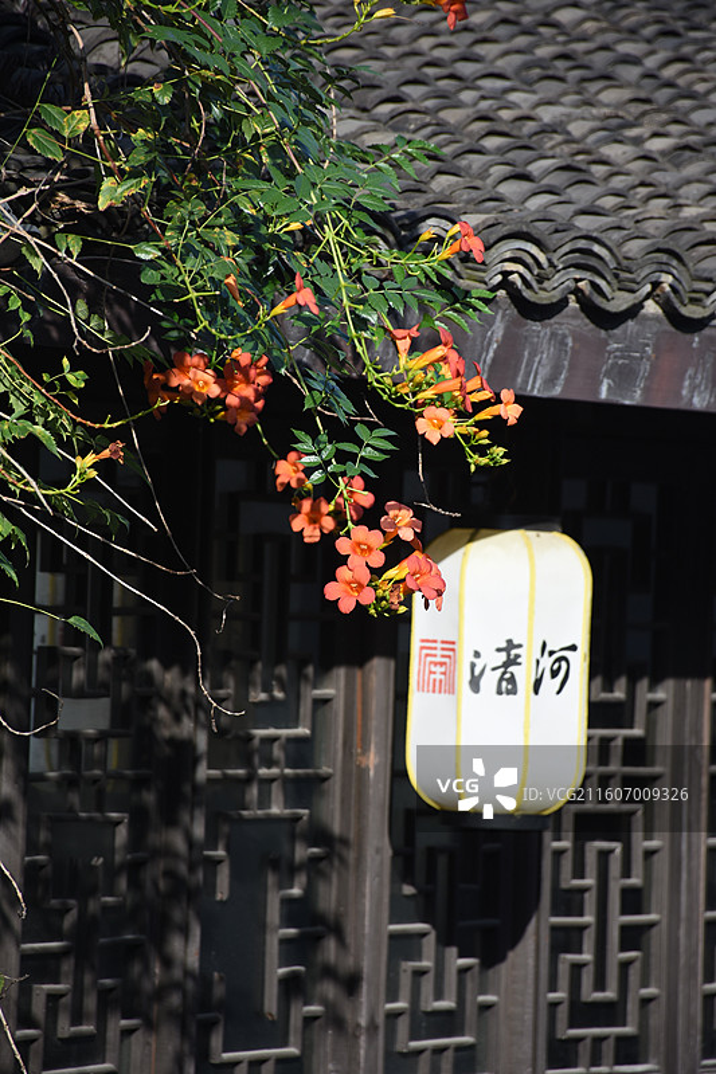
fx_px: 6267
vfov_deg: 9.8
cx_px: 358
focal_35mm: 210
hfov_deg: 6.5
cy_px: 537
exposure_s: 1/640
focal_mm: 140
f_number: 5.6
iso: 200
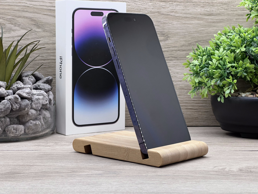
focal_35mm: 77
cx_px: 129
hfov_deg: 25.3
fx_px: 574
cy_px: 97
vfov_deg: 19.1
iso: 100
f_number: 2.8
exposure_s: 1/100
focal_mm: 9
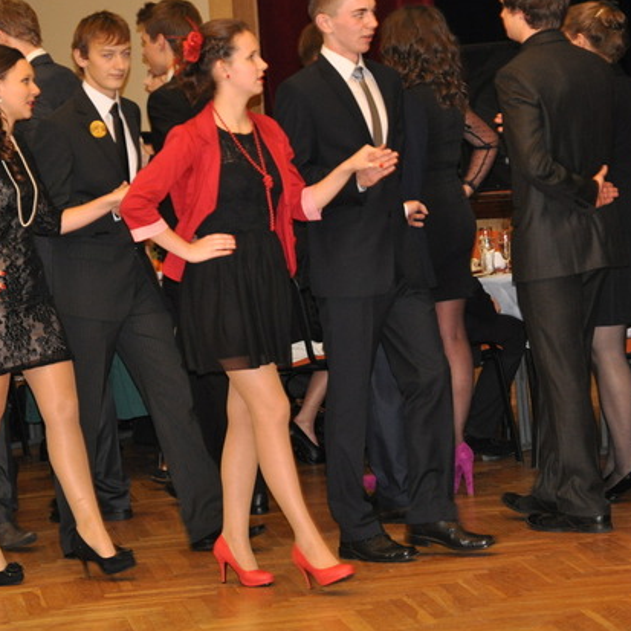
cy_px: 283
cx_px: 170
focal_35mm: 153
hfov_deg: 11.4
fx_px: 3155
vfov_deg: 11.4
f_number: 4
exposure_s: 1/60
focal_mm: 70
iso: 800
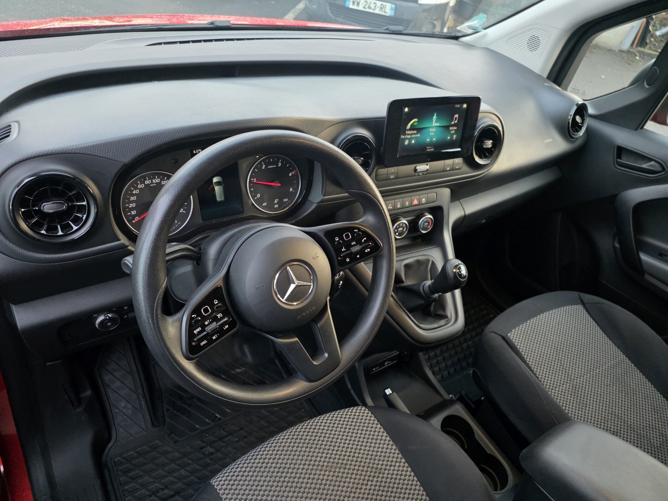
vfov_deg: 58.9
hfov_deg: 73.9
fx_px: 444
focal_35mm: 23
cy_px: 250
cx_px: 334
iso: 1250
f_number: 1.7
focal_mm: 6.25
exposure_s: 1/100
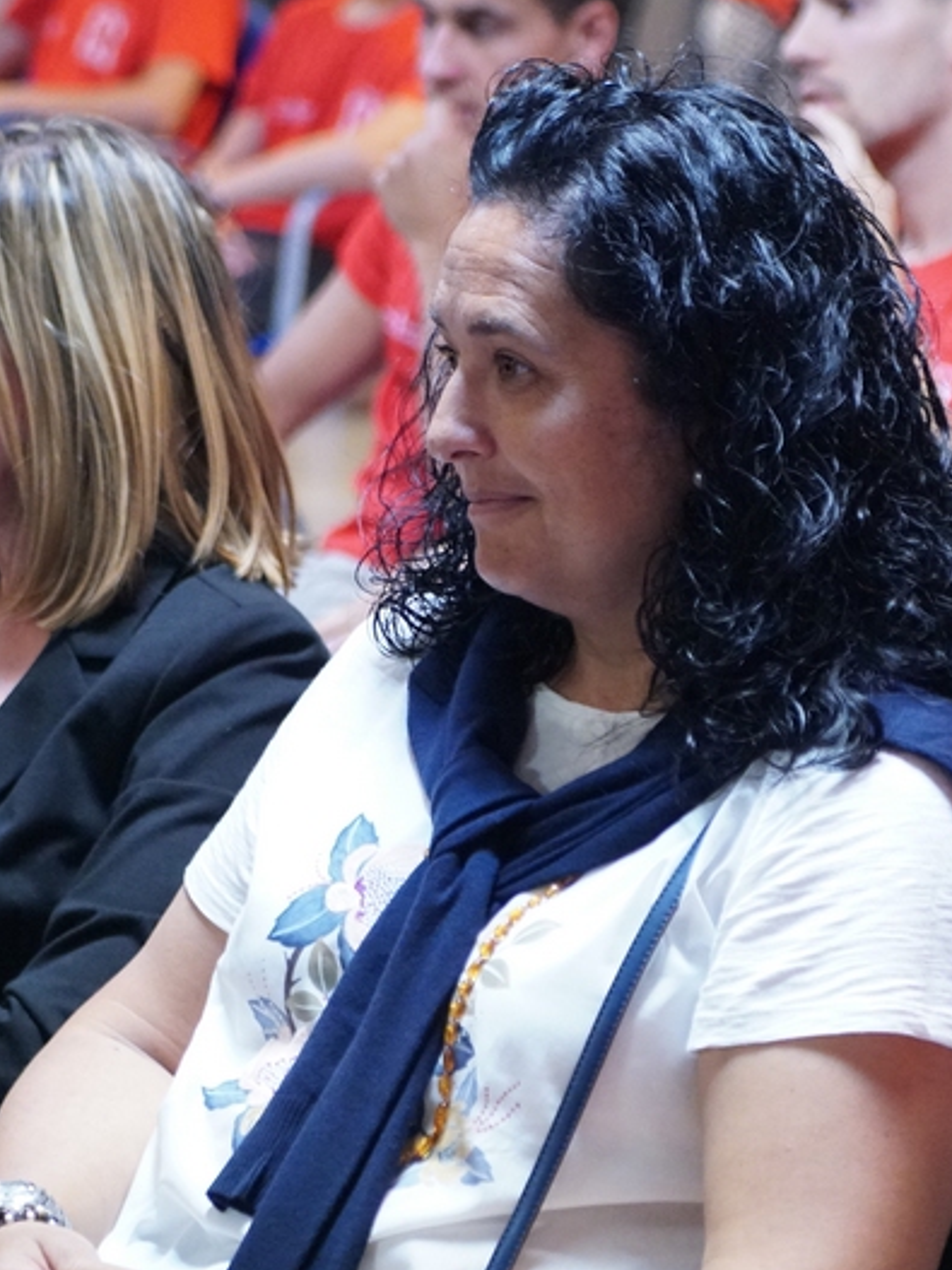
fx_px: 5136
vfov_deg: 14.1
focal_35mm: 140
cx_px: 569
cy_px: 636
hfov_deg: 10.6
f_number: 2.8
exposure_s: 1/160
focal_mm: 64
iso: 6400
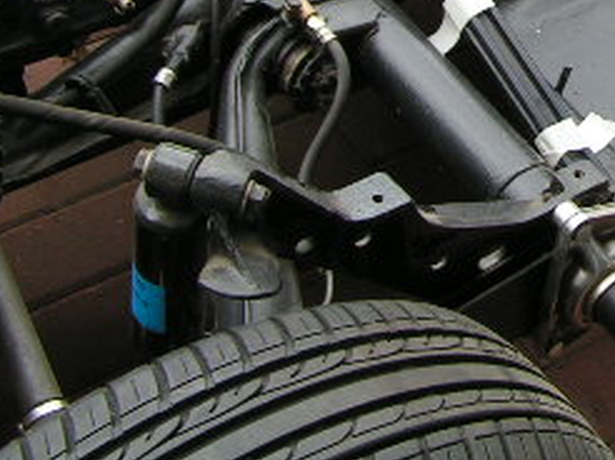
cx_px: 742
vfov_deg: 14.3
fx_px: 1757
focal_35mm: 99
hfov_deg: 18.8
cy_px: -138
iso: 50
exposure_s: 1/30
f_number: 4.5
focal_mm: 6.3
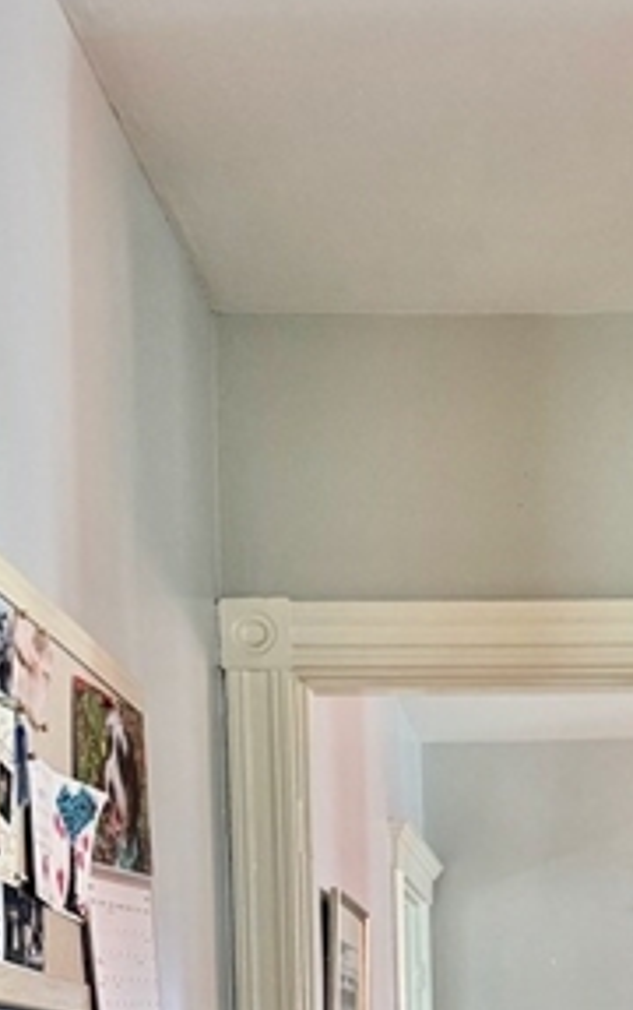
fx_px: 1872
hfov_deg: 18.7
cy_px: 1193
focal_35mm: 68
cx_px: 626
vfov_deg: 26.9
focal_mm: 6.76
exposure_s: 1/60
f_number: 1.78
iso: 200
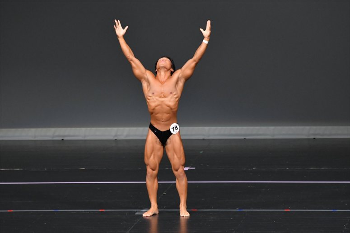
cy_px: 116
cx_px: 175
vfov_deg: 4.4
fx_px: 3061
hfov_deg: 6.5
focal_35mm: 315
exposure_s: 1/400
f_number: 5.6
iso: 4000
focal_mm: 210
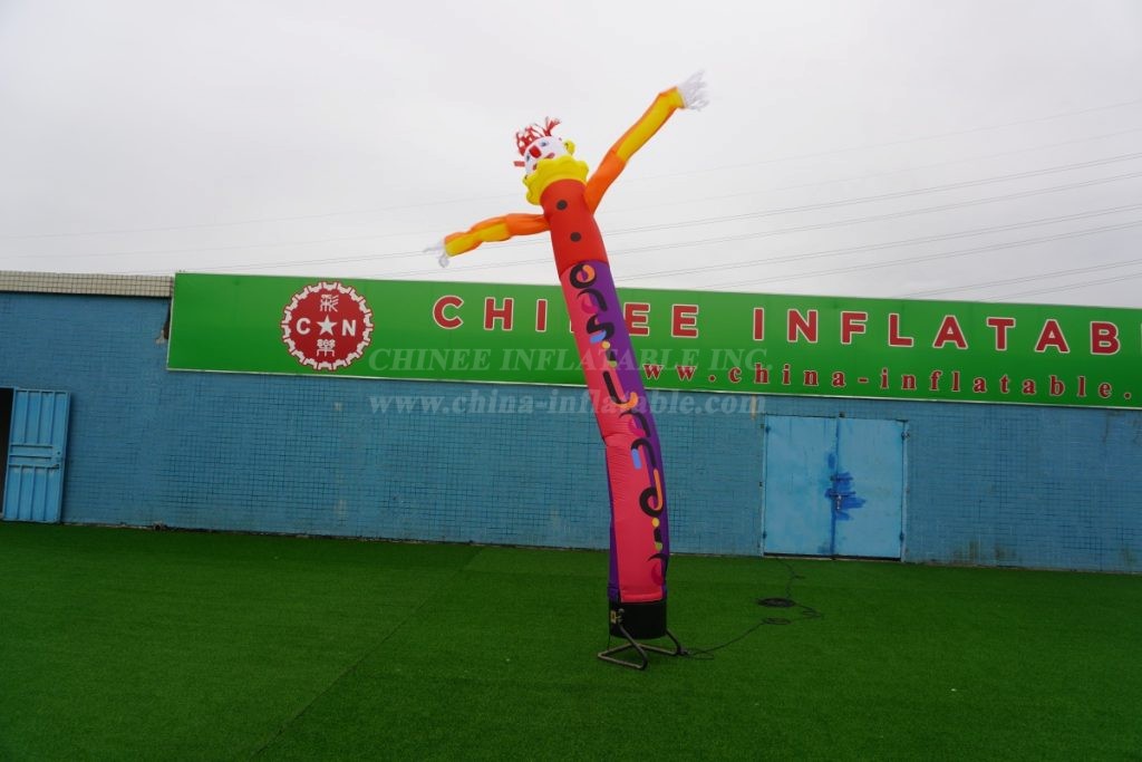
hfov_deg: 73.7
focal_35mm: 24
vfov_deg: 53.1
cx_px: 571
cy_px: 381
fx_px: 761
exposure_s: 1/80
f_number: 4.5
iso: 100
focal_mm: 16
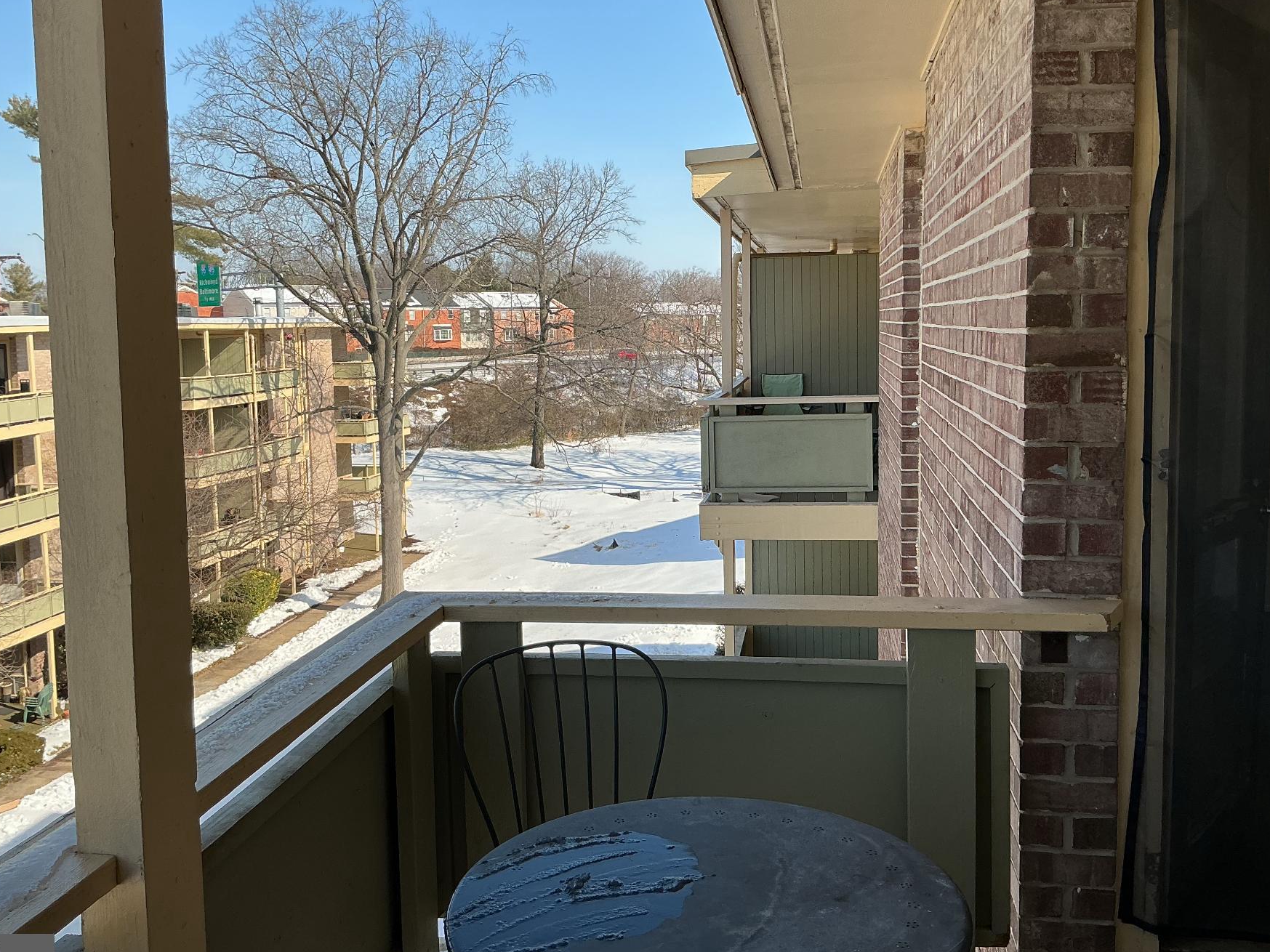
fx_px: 1247
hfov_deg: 54.0
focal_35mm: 34
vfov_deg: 41.8
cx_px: 617
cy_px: 435
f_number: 1.8
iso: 25
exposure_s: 1/1490
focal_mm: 3
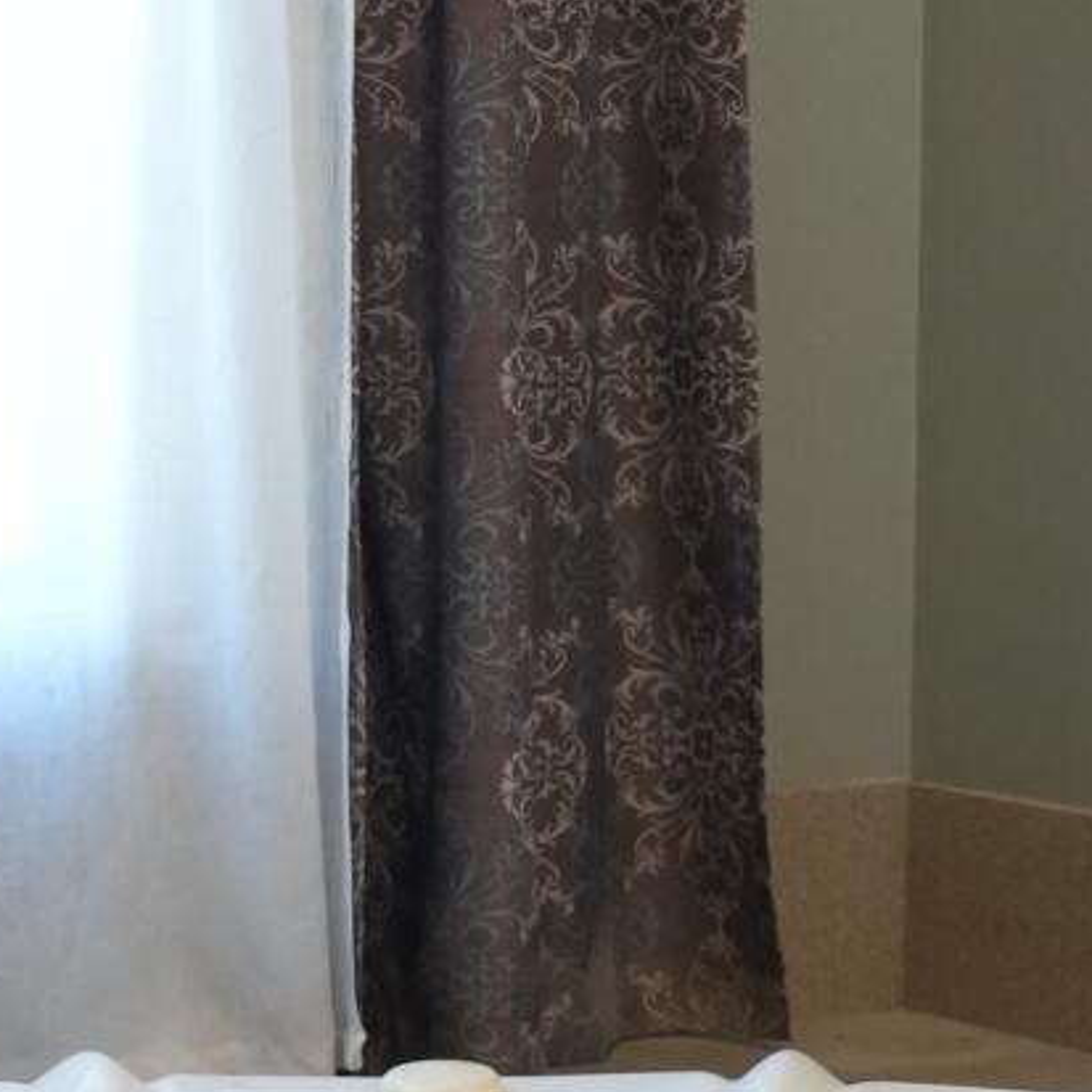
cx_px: 77
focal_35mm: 148
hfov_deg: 11.7
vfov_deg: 11.7
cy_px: 1137
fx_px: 5282
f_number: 5.6
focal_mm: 24
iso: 1250
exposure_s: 1/80
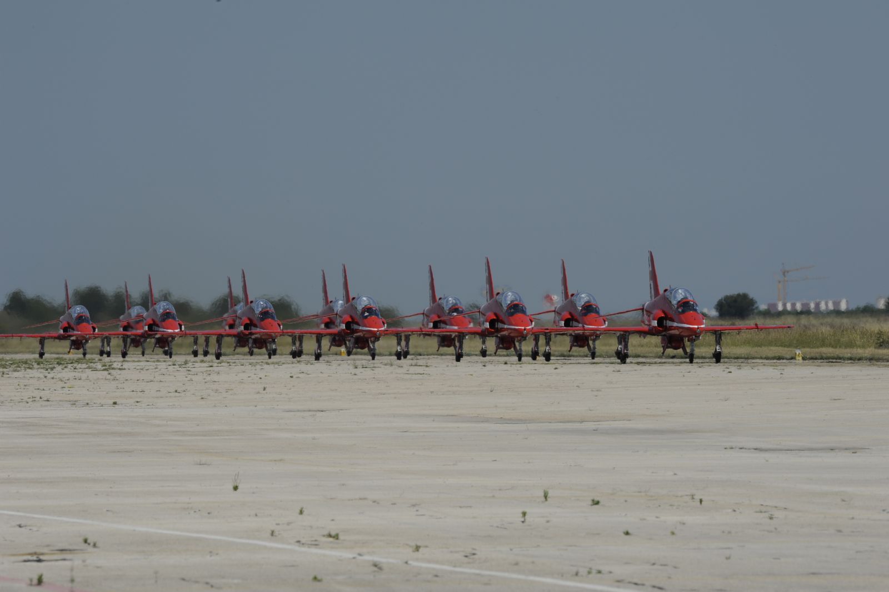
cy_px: 296
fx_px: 10366
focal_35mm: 420
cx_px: 444
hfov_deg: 4.9
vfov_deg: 3.3
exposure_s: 1/500
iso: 320
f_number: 18
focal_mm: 420
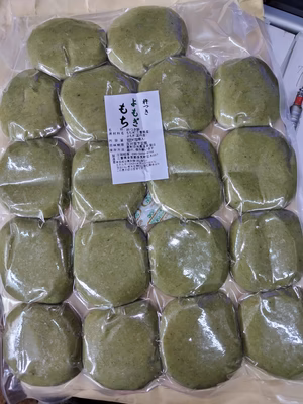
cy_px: 202
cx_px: 152
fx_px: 268
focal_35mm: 23
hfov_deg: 58.9
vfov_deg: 73.9
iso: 104
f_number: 1.9
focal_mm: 5.5
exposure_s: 1/50
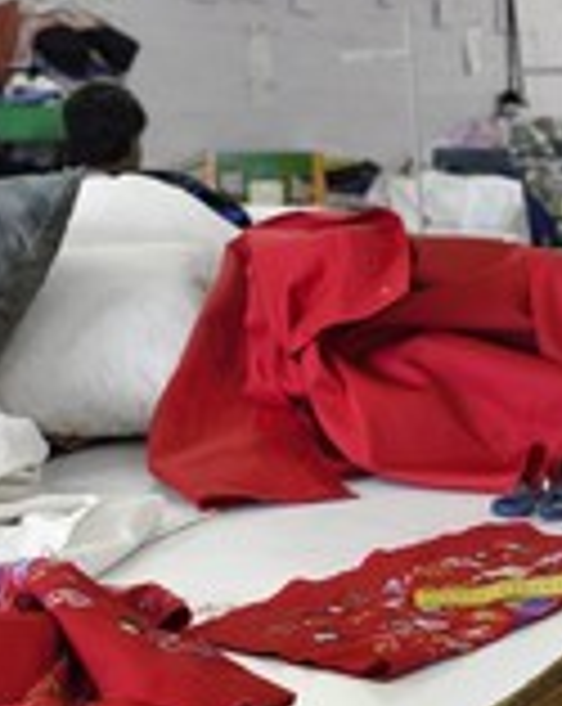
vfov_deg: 24.5
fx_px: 1626
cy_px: 382
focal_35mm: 78
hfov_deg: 18.8
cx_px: 620
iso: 800
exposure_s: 1/100
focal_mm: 31
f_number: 4.5
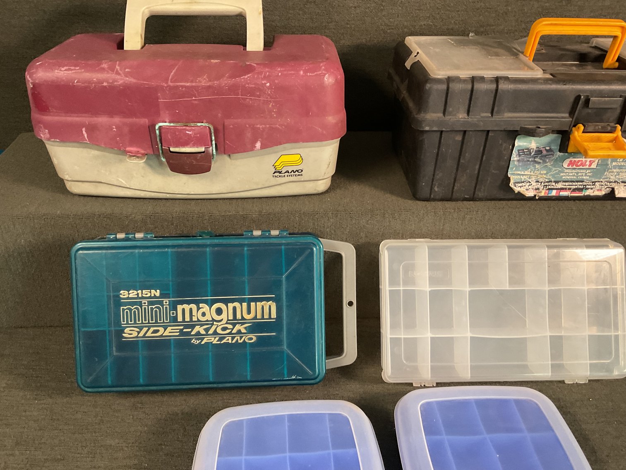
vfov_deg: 48.2
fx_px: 524
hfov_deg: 61.7
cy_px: 235
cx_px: 313
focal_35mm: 29
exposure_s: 1/40
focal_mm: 3
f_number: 1.8
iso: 200
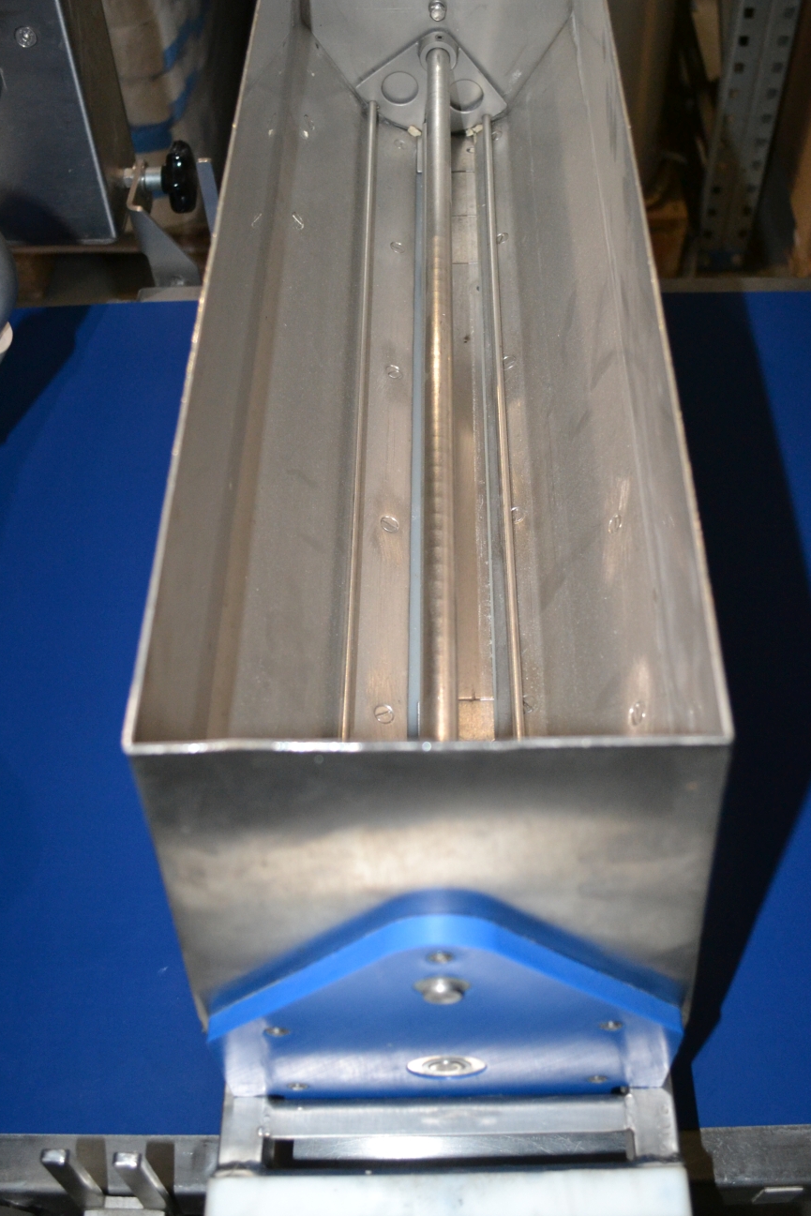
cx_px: 460
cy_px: 536
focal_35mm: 37
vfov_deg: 51.8
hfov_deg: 35.9
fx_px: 1250
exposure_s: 1/60
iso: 1250
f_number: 3.8
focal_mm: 20
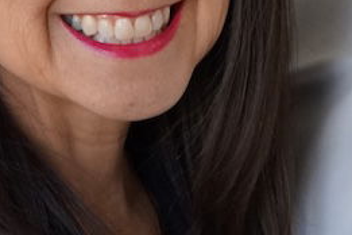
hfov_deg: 8.9
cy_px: -154
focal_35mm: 230
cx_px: 375
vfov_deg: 5.9
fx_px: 2249
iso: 1600
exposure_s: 1/60
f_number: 8
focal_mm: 50
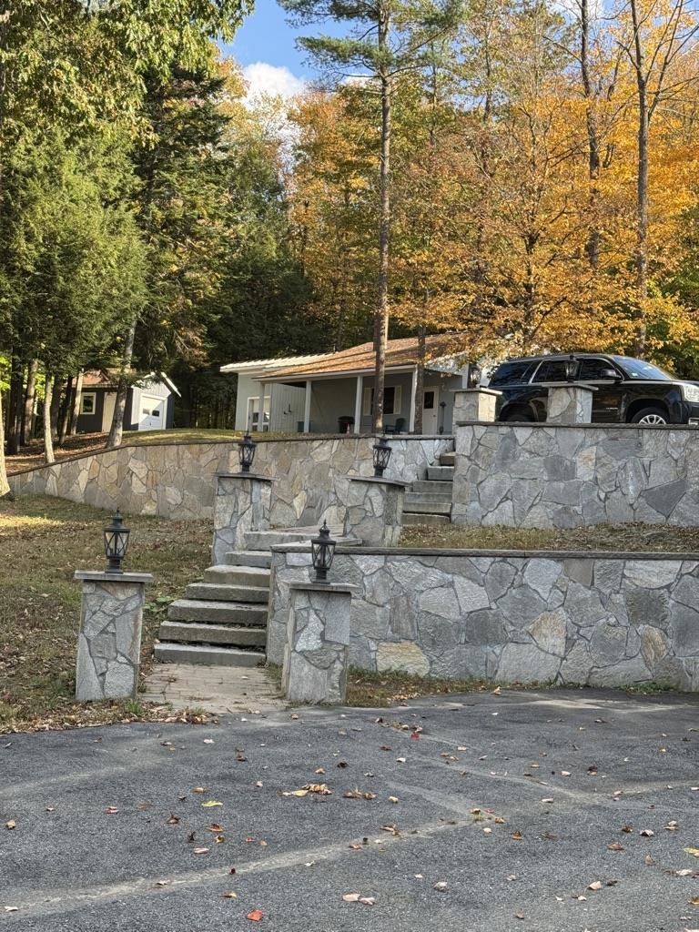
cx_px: 350
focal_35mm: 48
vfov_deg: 39.7
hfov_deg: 30.3
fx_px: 1292
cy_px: 466
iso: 64
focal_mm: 6.76
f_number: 1.78
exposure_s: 1/572
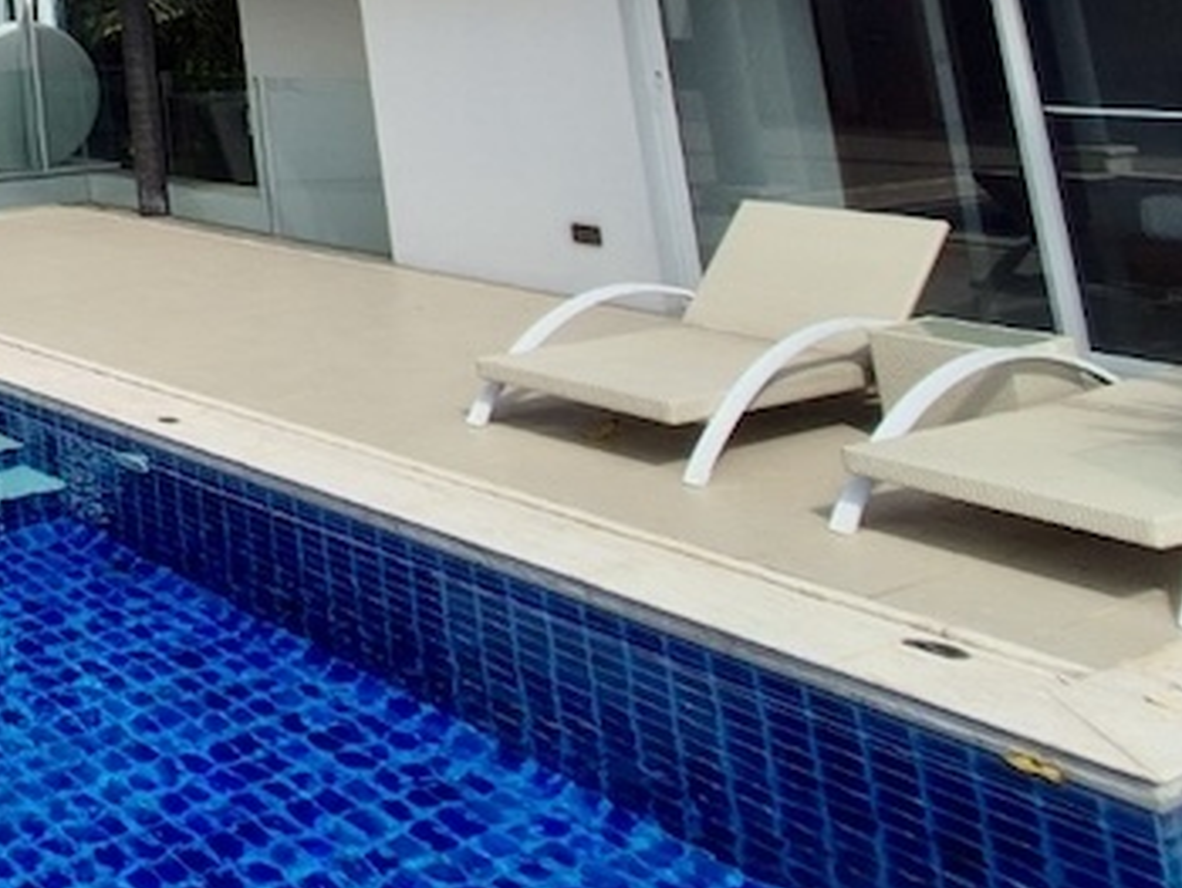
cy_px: -226
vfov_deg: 30.8
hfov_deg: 30.5
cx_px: -534
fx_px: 1298
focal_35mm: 38
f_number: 2.2
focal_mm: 2.2
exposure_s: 1/3592
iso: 50
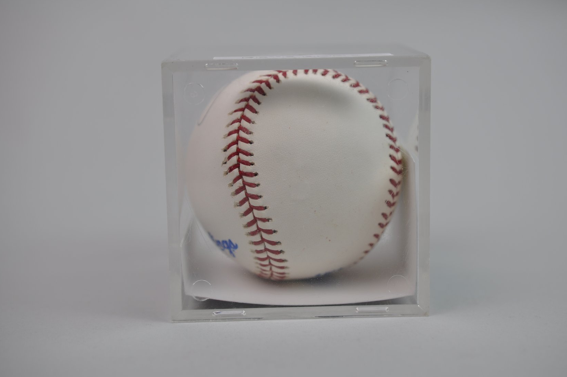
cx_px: 289
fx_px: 975
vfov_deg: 21.8
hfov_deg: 32.4
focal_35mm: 62
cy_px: 193
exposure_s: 1/60
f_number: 4
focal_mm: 40
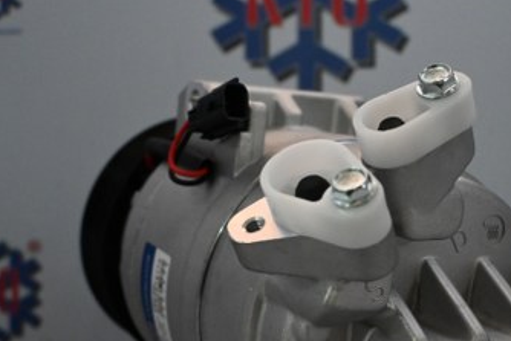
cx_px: 283
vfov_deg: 21.8
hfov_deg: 32.4
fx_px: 879
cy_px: 243
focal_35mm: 62
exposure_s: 1/125
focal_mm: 23
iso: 3200
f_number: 4.2
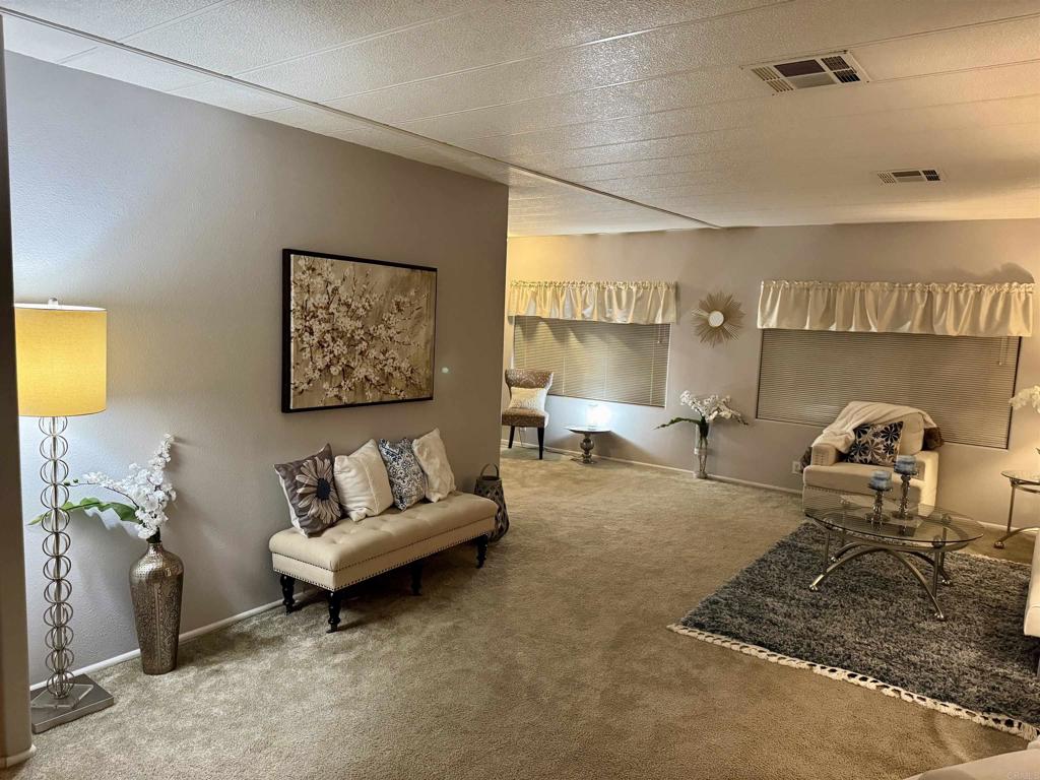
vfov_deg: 56.8
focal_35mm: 24
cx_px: 520
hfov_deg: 71.6
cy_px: 390
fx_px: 721
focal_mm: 6.76
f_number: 1.78
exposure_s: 1/60
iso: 640
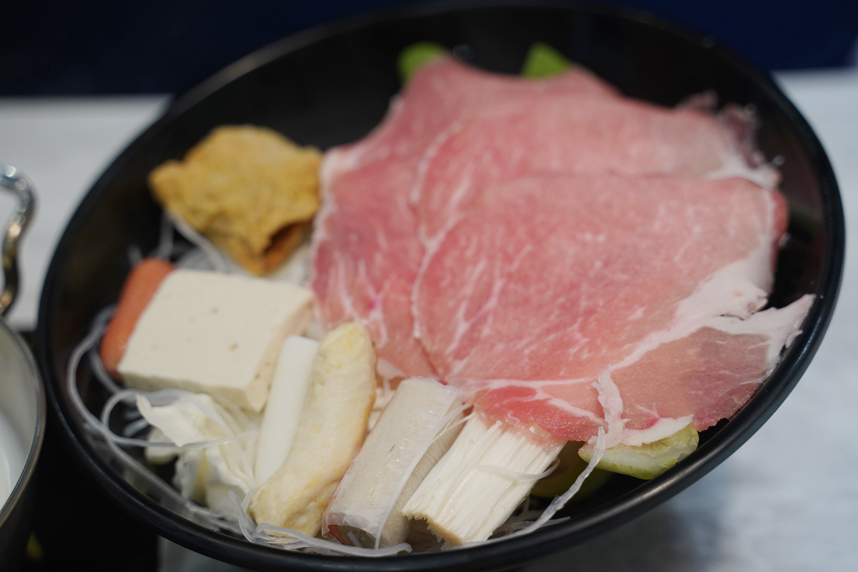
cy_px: 286
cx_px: 429
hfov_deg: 36.9
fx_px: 1287
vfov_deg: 25.1
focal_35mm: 54
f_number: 4
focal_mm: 54
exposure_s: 1/60
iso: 800
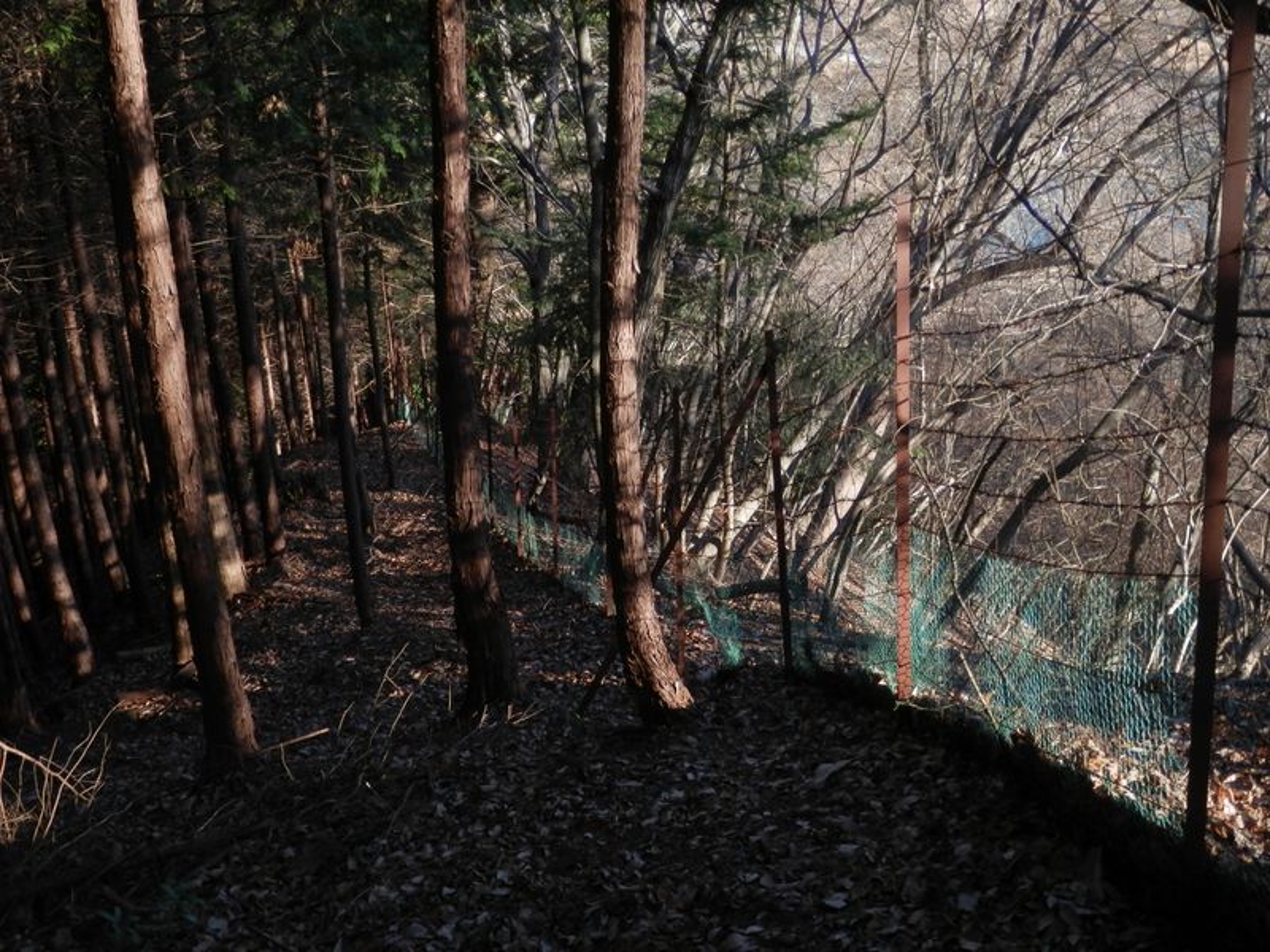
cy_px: 476
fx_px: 1651
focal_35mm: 45
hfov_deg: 42.1
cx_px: 635
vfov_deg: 32.2
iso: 80
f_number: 3.8
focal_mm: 8
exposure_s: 1/100
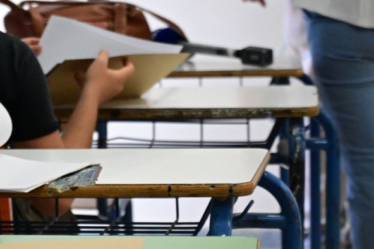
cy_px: 172
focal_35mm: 194
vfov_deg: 7.1
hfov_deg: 10.5
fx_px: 2016
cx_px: -20
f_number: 4
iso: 2000
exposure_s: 1/640
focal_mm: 58
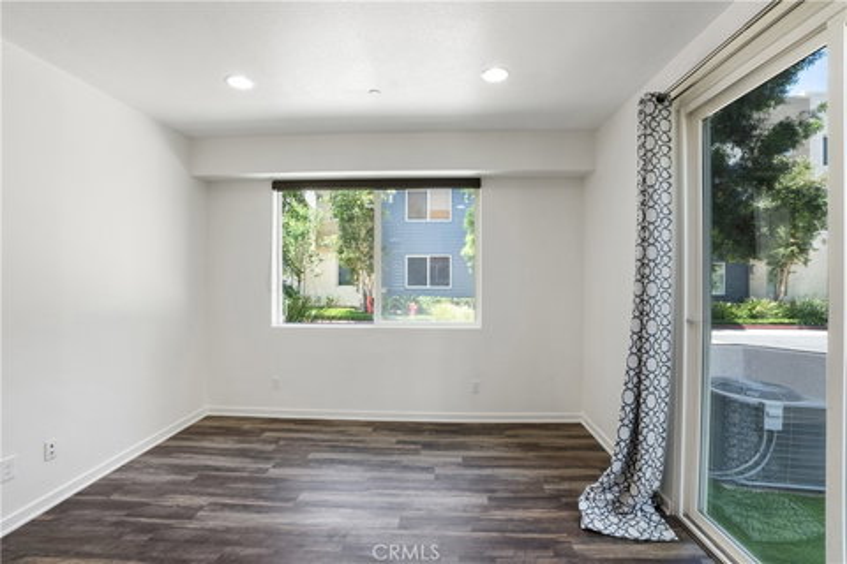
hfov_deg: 96.7
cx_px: 424
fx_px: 376
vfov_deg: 73.7
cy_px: 282
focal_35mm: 16
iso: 100
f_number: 22
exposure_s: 2.5
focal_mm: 16
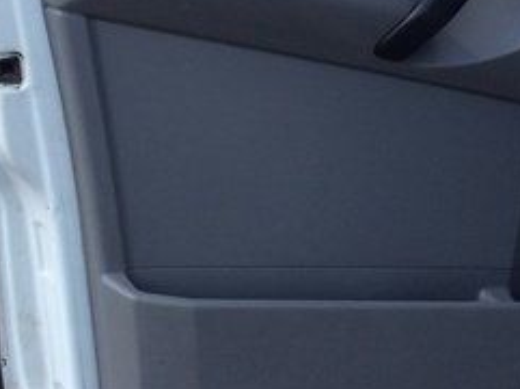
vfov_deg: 17.3
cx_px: 289
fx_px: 1275
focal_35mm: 85
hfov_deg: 23.0
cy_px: 156
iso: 32
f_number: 2.4
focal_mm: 3.3
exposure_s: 1/706
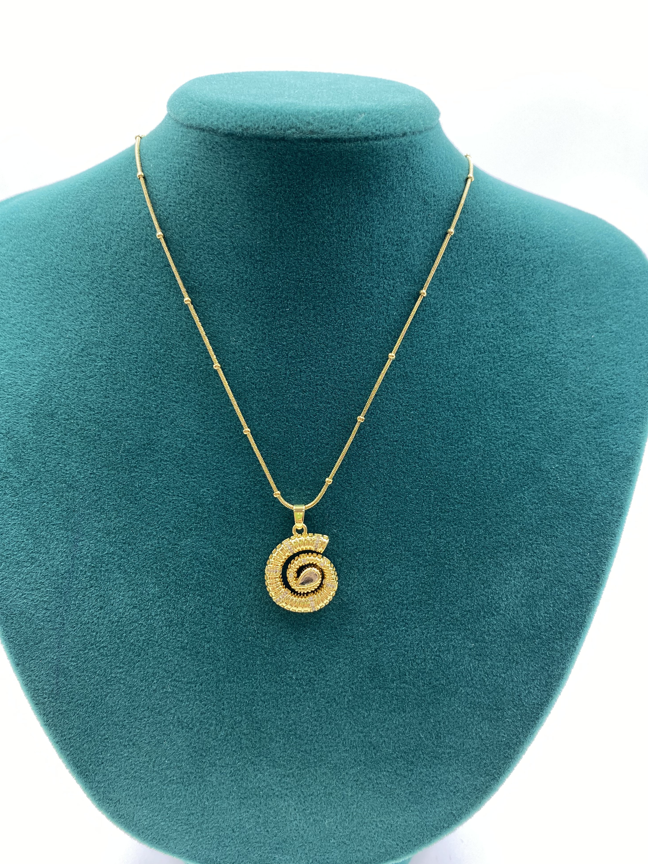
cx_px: 324
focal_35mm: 27
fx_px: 674
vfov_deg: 65.3
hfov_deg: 51.4
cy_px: 435
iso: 64
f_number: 1.8
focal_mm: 4.25
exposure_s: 1/100
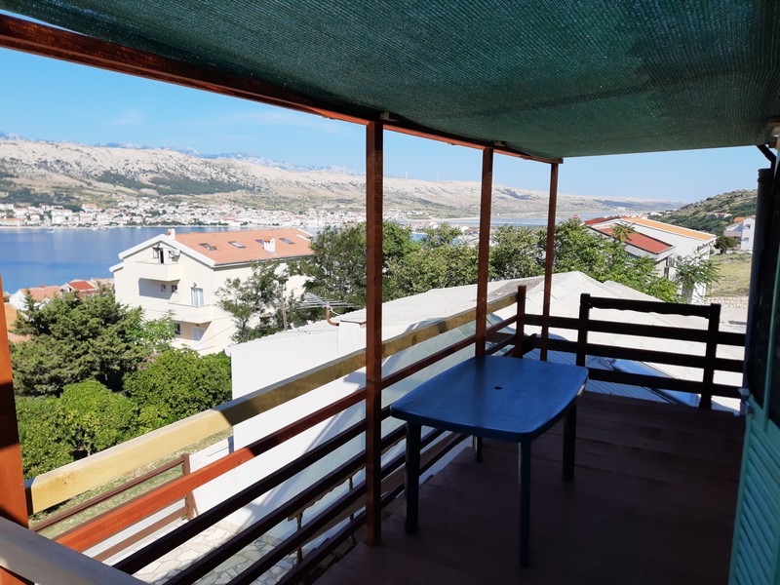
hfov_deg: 67.3
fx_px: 586
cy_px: 292
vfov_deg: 53.1
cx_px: 390
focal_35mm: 26
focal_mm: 4.75
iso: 40
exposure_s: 1/5025
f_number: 1.7
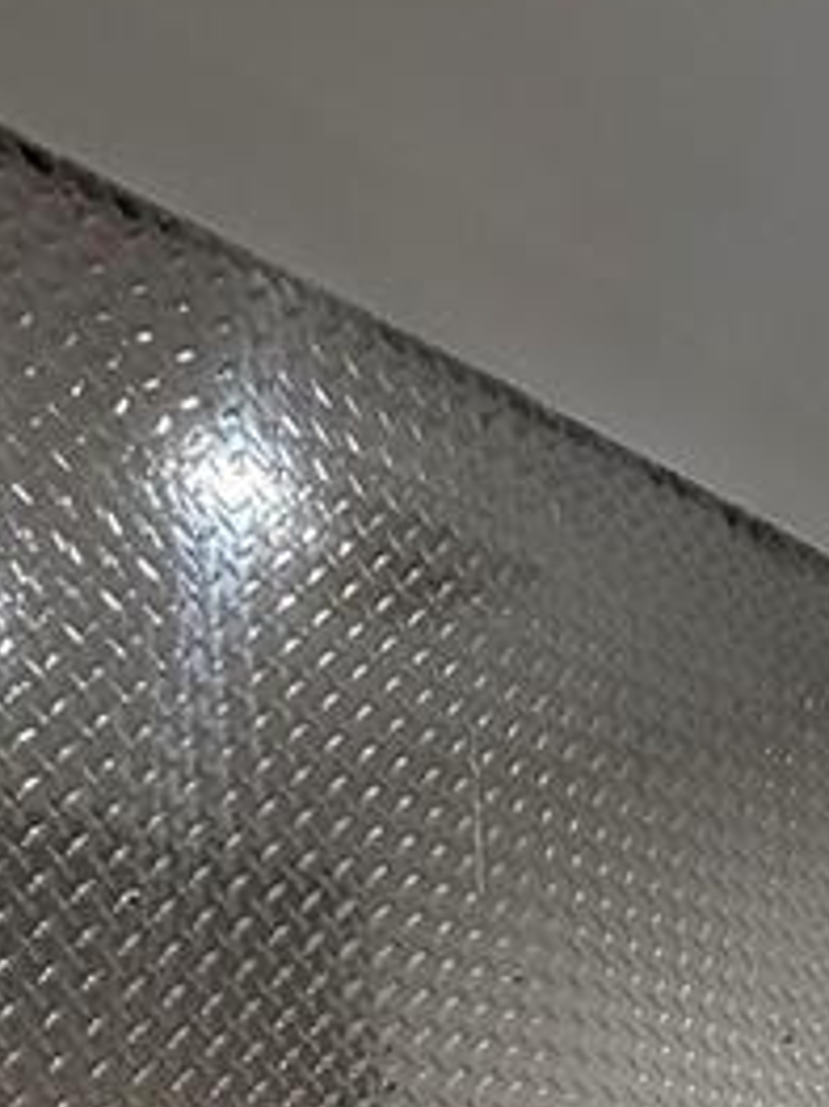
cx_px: 1241
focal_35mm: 64
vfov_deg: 22.1
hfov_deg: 19.9
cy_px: 1860
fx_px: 2045
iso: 100
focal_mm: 2.22
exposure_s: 1/103
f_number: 2.2
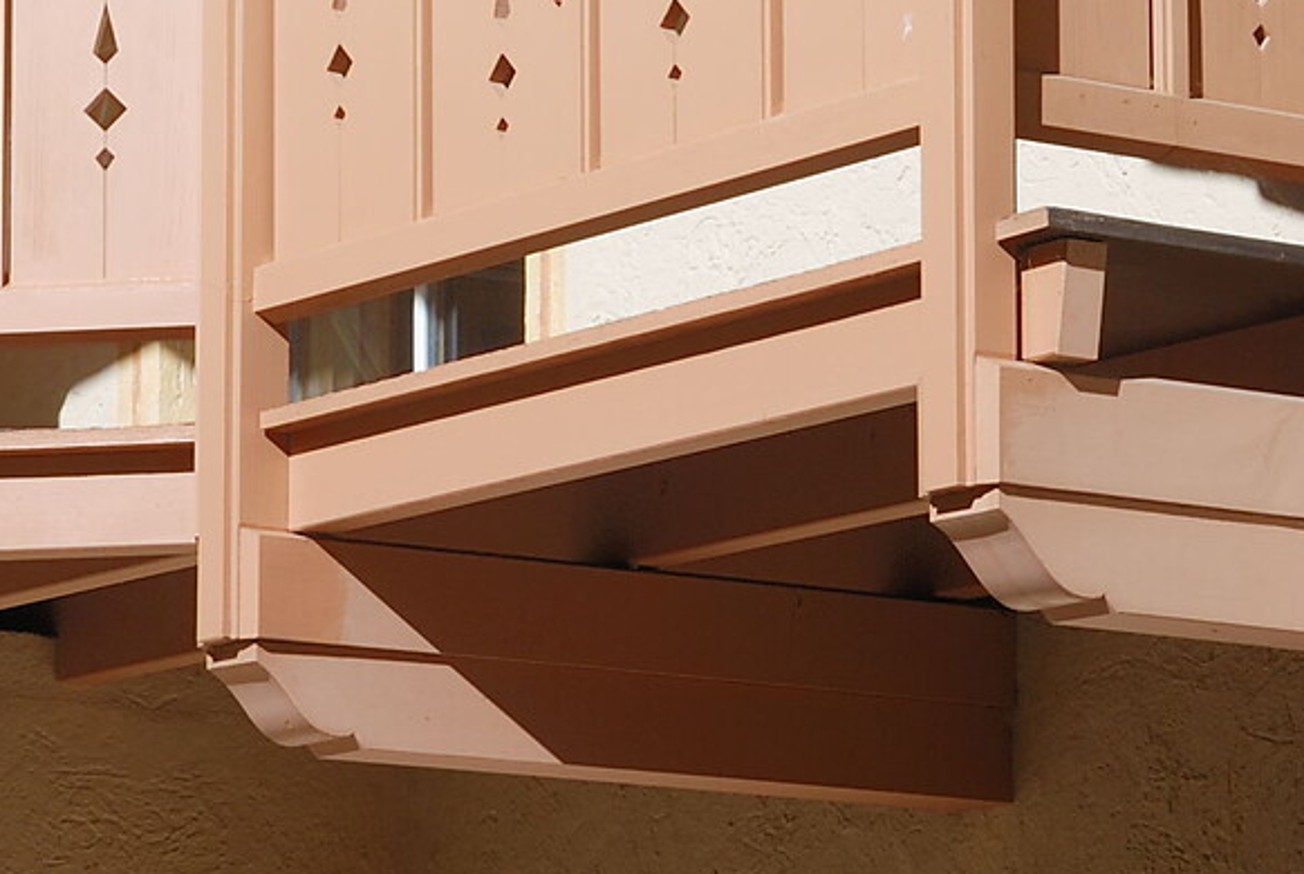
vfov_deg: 7.7
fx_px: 6457
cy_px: 588
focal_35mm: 178
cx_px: 302
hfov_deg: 11.5
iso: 100
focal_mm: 36
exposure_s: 1/320
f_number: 9
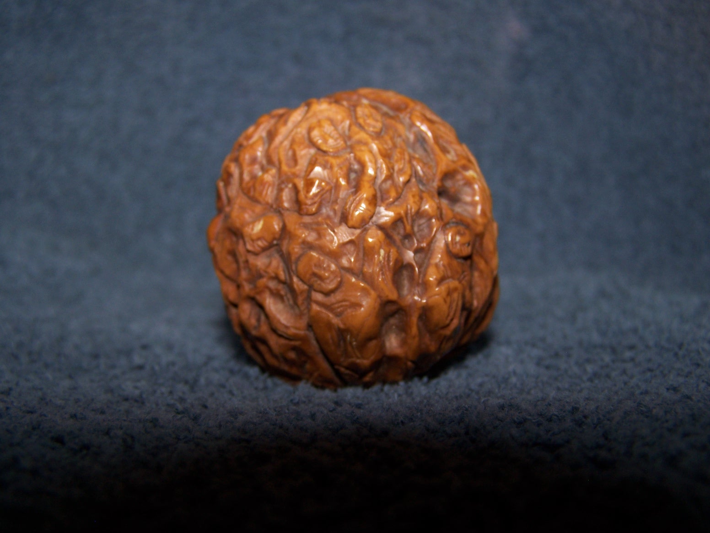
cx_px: 355
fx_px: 779
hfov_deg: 49.0
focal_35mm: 38
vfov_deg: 37.7
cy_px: 266
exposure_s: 1/60
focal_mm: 6.3
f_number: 2.8
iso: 80
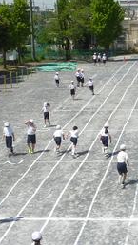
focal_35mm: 71
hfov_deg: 16.6
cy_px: 122
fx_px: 462
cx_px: 138
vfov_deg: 29.8
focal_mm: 4.4
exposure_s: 1/500
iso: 80
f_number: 5
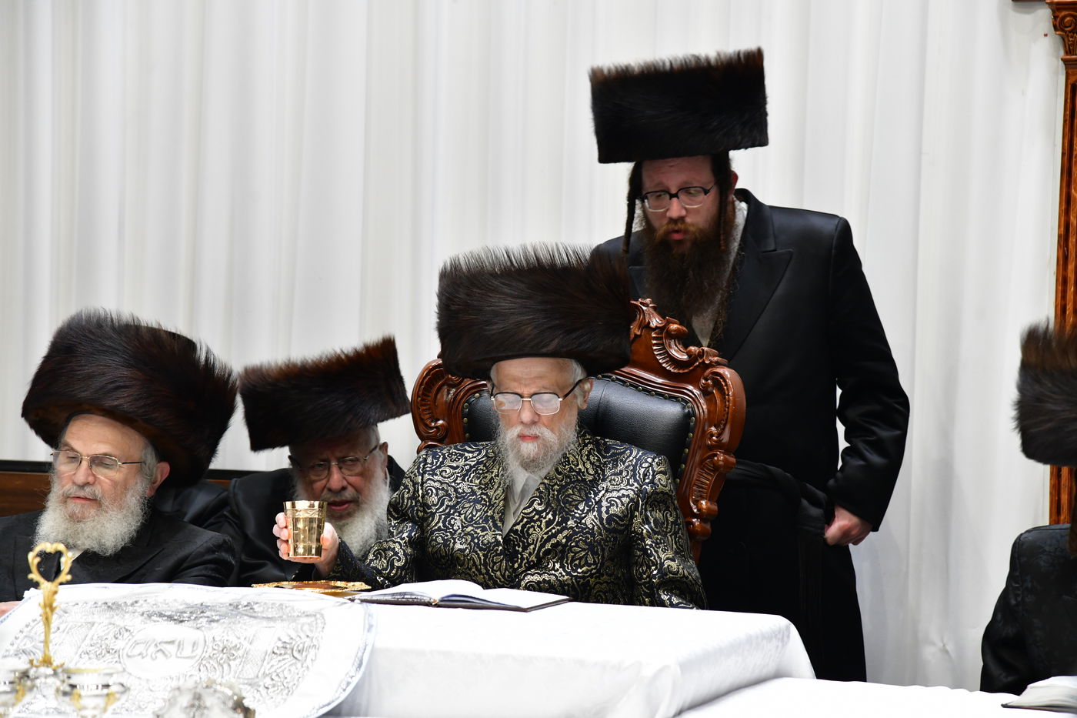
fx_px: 3589
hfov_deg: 17.1
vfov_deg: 11.4
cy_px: 359
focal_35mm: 120
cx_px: 538
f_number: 5.6
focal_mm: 120
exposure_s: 1/100
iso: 2000
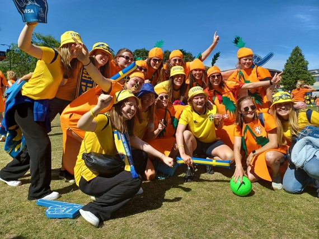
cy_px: 120
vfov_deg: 54.8
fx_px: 230
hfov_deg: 69.4
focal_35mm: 25
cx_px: 160
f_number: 1.8
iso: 32
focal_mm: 4.6
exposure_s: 1/507
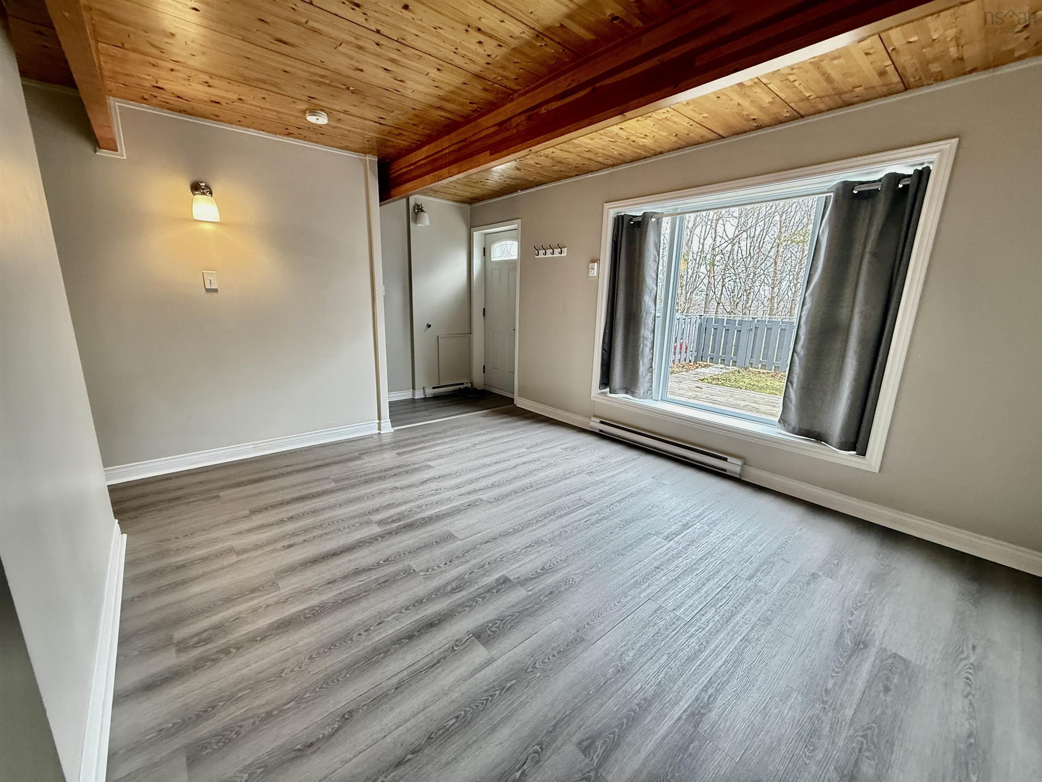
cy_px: 391
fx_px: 421
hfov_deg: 102.1
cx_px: 521
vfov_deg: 85.7
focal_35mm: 14
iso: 400
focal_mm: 2.22
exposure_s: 1/60
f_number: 2.2
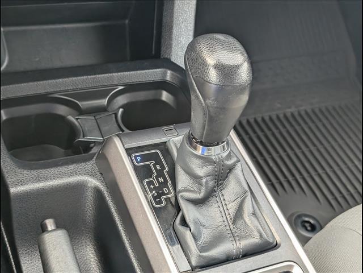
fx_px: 514
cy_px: 136
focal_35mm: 49
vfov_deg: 29.7
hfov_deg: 38.9
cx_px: 182
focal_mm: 6.9
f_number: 1.68
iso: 257
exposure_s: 1/385
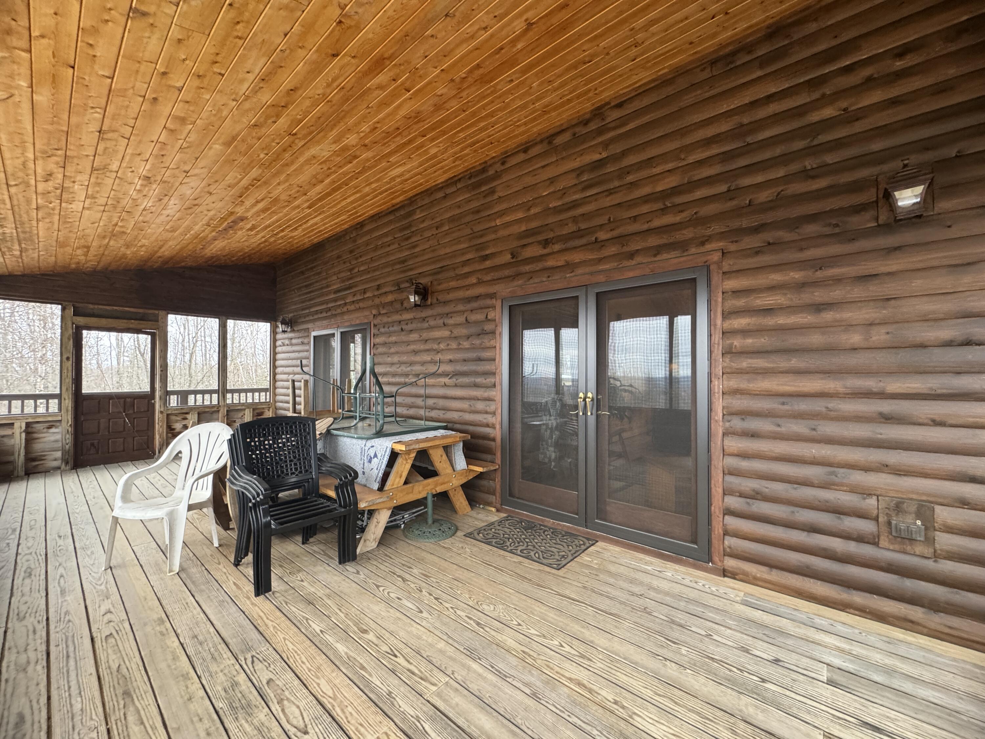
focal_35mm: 14
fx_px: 398
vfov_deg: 85.7
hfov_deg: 102.1
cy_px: 370
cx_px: 492
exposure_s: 1/75
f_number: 2.2
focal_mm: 2.22
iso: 320
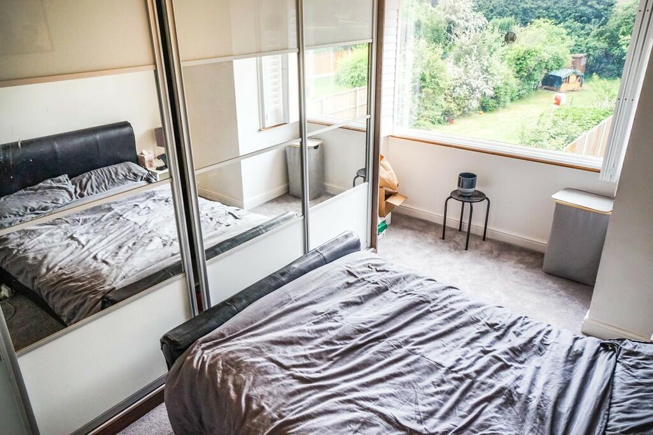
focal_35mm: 27
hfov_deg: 67.4
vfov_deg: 47.9
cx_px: 326
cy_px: 218
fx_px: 490
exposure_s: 1/125
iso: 400
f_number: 5.6
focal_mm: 18
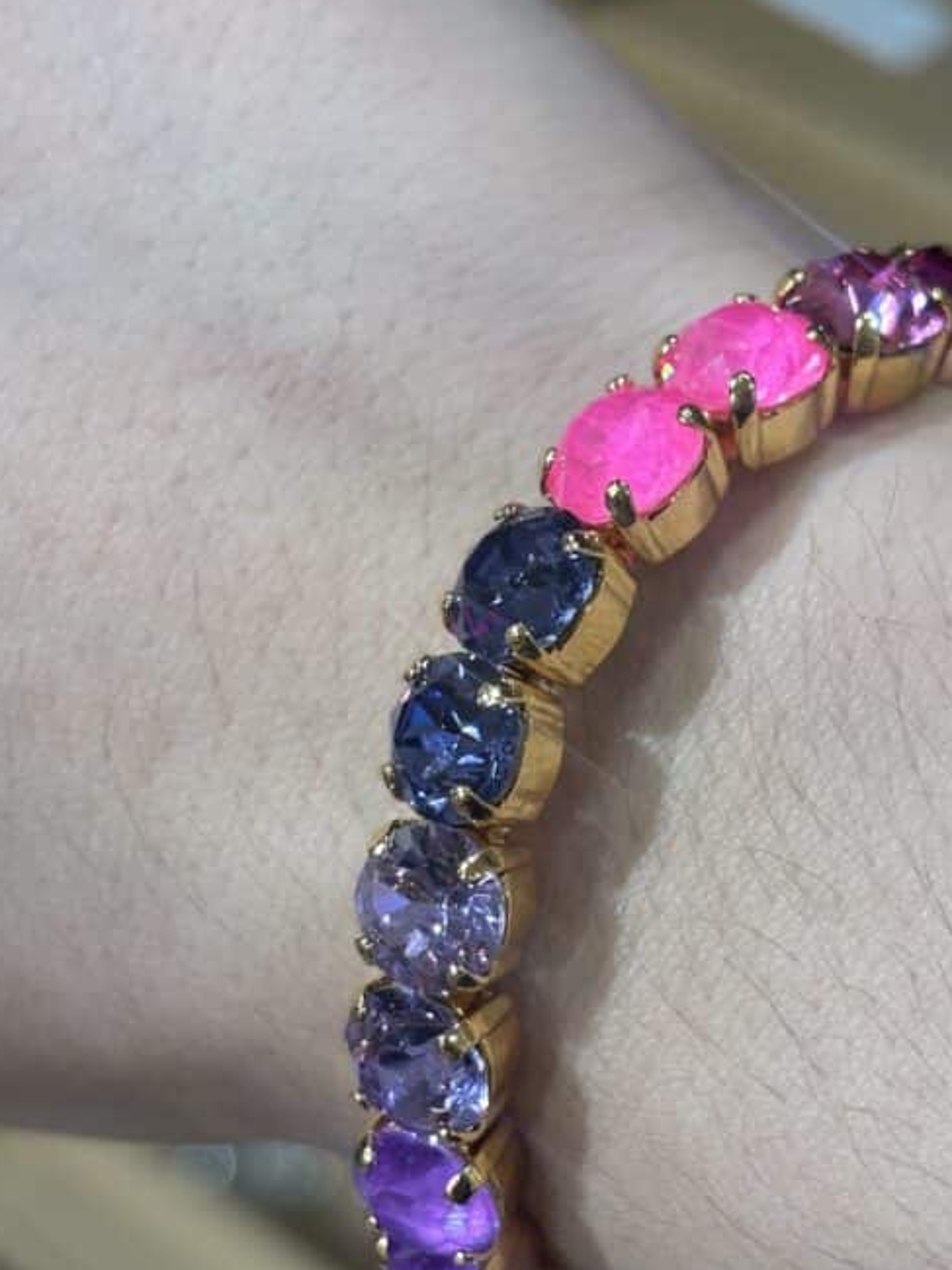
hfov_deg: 17.9
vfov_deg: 23.8
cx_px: 708
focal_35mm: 82
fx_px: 3006
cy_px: 726
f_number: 1.6
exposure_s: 1/100
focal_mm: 5.96
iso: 40
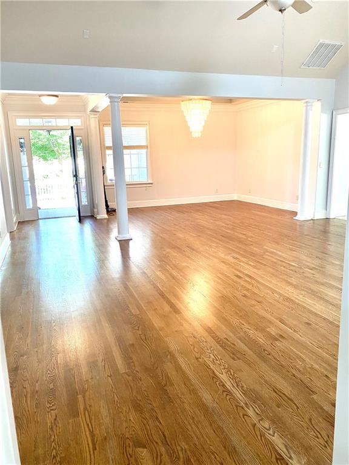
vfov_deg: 67.3
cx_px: 174
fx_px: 350
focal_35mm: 26
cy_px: 232
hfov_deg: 53.1
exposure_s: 1/60
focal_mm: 4.25
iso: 100
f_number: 1.8
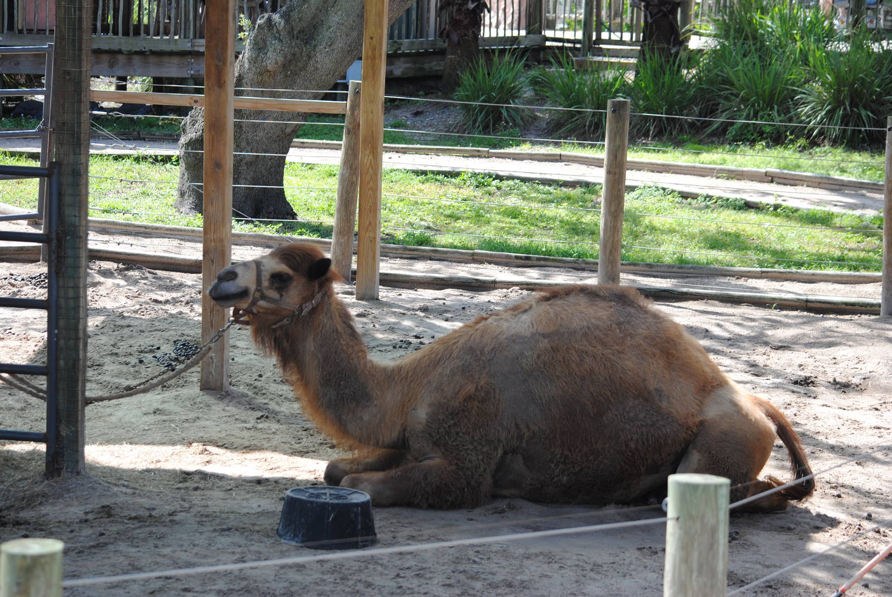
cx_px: 446
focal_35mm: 108
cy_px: 298
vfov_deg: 12.7
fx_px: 2679
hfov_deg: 18.9
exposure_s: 1/320
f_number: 4.5
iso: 200
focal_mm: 72
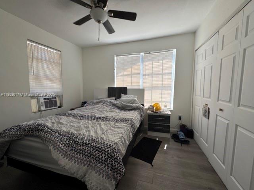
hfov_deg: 102.1
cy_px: 95
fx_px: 103
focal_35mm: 14
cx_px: 127
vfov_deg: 85.7
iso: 40
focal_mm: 2.22
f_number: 2.2
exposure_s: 1/366
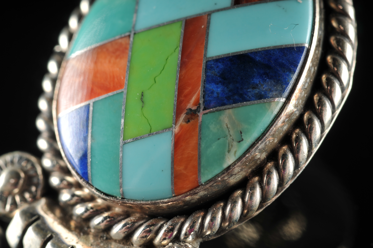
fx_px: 931
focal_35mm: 90
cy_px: 124
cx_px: 186
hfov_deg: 22.6
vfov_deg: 15.2
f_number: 18
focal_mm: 60
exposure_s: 1/250
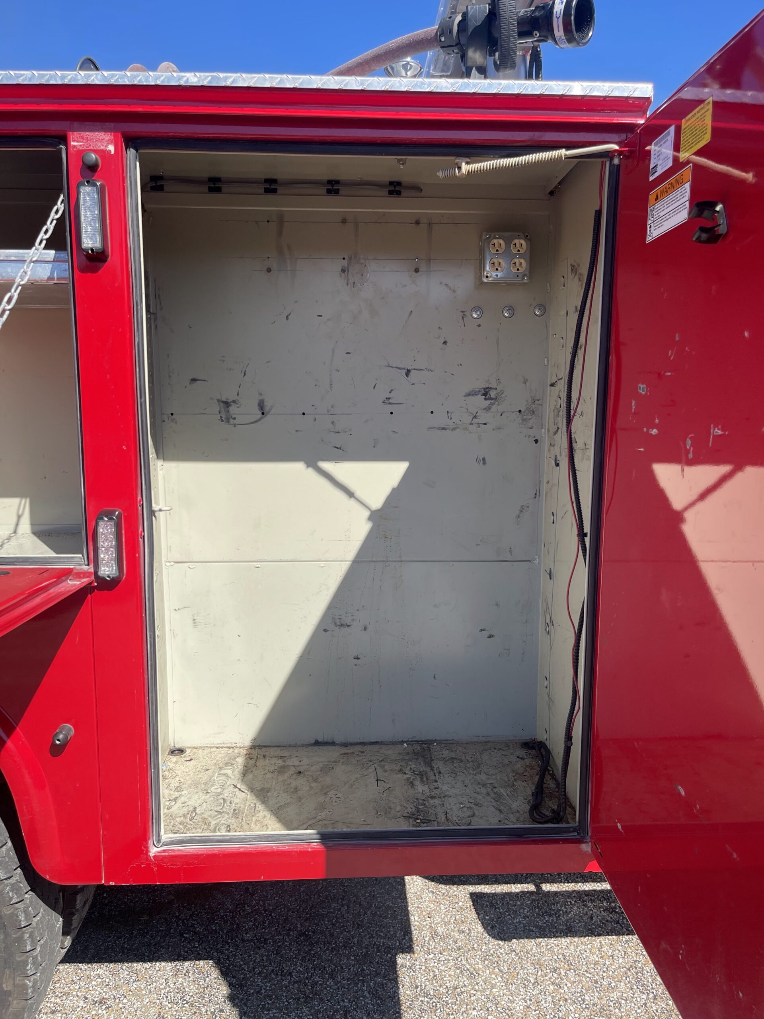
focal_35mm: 26
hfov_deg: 53.1
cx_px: 382
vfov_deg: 67.3
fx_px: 765
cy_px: 510
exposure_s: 1/1767
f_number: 1.6
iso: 32
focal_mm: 5.1
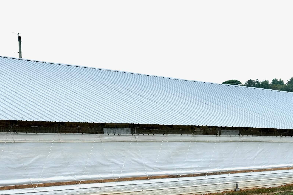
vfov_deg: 19.2
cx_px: 105
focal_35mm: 70
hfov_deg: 28.7
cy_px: 168
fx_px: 570
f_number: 4
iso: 1250
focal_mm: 37
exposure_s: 1/6400
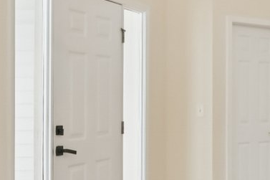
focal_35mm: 76
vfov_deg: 17.9
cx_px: 433
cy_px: 109
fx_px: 570
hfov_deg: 21.3
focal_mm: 14
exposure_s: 1/250
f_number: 8
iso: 500
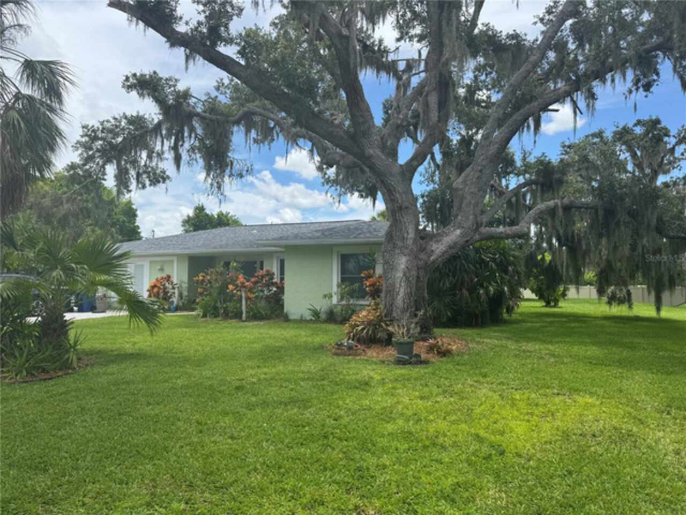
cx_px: 343
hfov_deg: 71.6
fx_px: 476
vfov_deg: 56.8
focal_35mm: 24
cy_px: 258
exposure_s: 1/2415
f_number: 1.78
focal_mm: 6.76
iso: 80
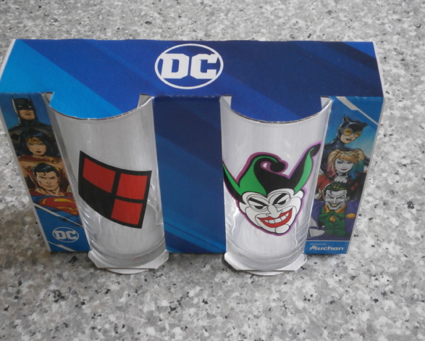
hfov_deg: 37.3
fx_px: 629
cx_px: 203
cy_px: 169
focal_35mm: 50
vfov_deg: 30.3
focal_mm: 8.3
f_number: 3.4
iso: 200
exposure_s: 1/13
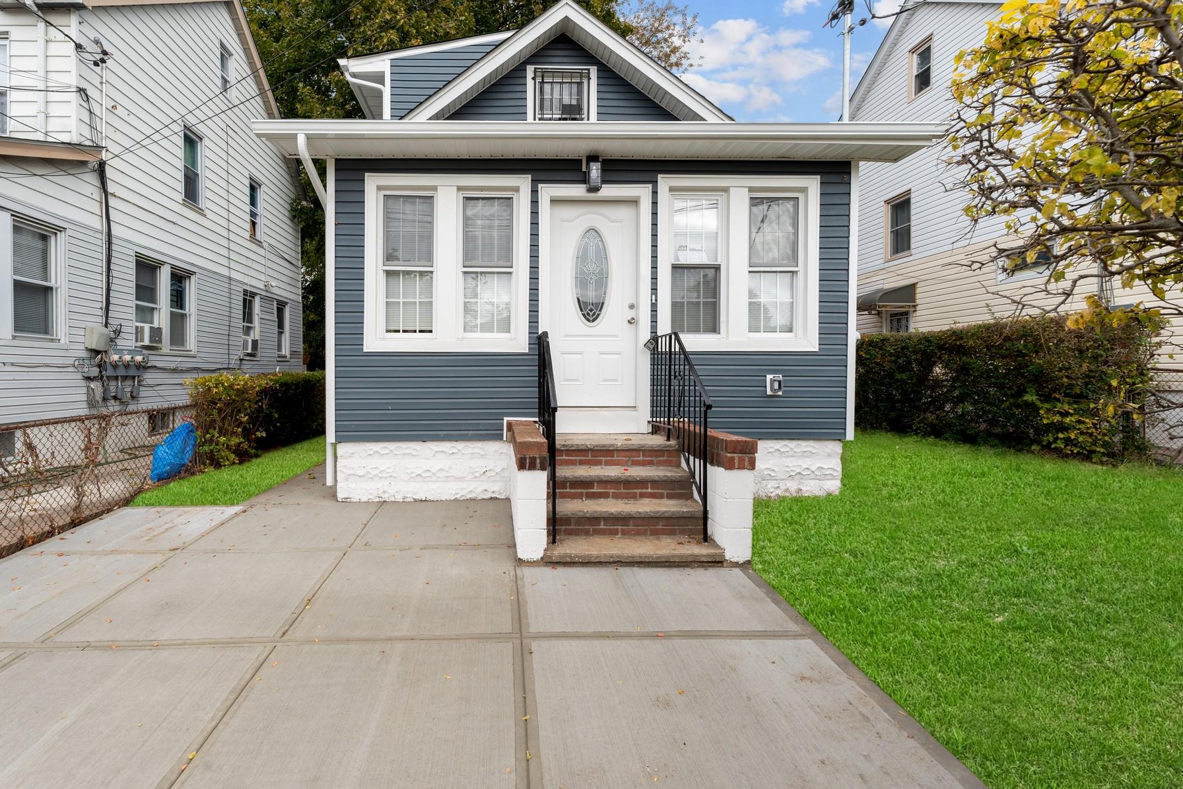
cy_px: 388
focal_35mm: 16
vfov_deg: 73.7
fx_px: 526
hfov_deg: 96.1
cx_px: 510
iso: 200
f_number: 10
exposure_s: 1/30
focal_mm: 14
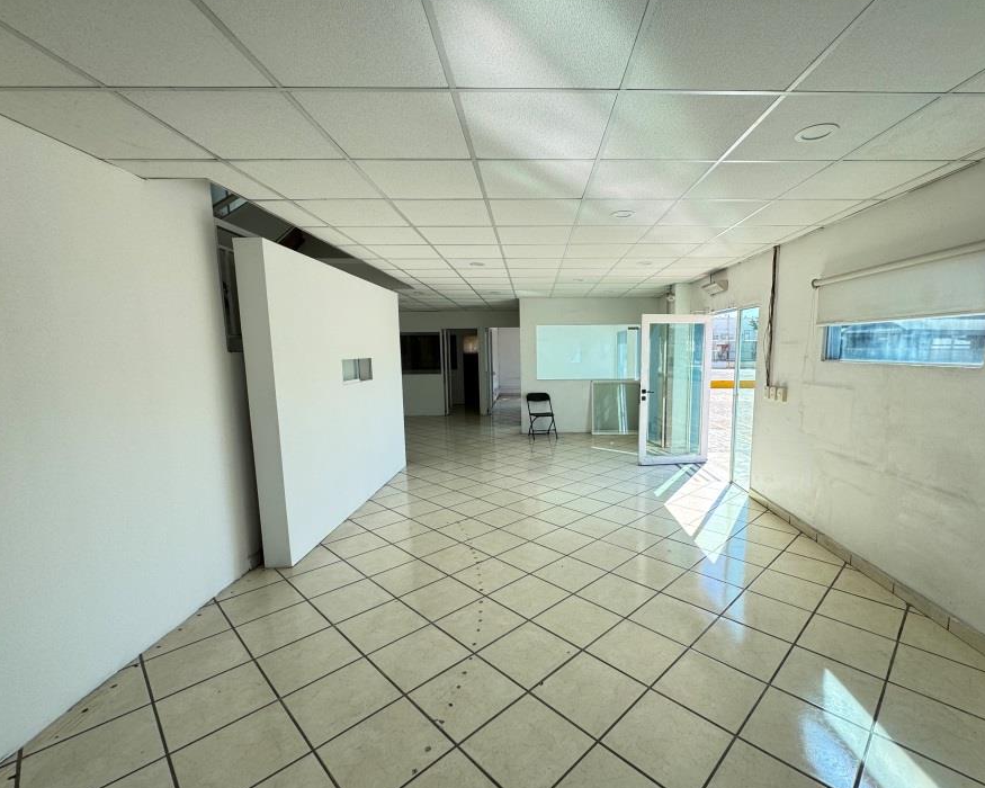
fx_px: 466
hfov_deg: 92.8
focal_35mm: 16
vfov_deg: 80.3
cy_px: 417
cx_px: 546
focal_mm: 2.22
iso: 40
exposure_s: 1/241
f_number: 2.2
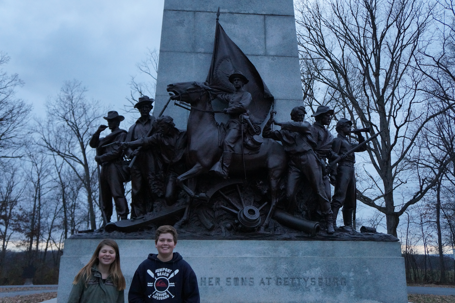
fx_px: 474
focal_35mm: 38
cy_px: 152
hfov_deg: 51.3
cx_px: 228
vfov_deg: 35.5
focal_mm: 25
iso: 2000
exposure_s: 1/160
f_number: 4
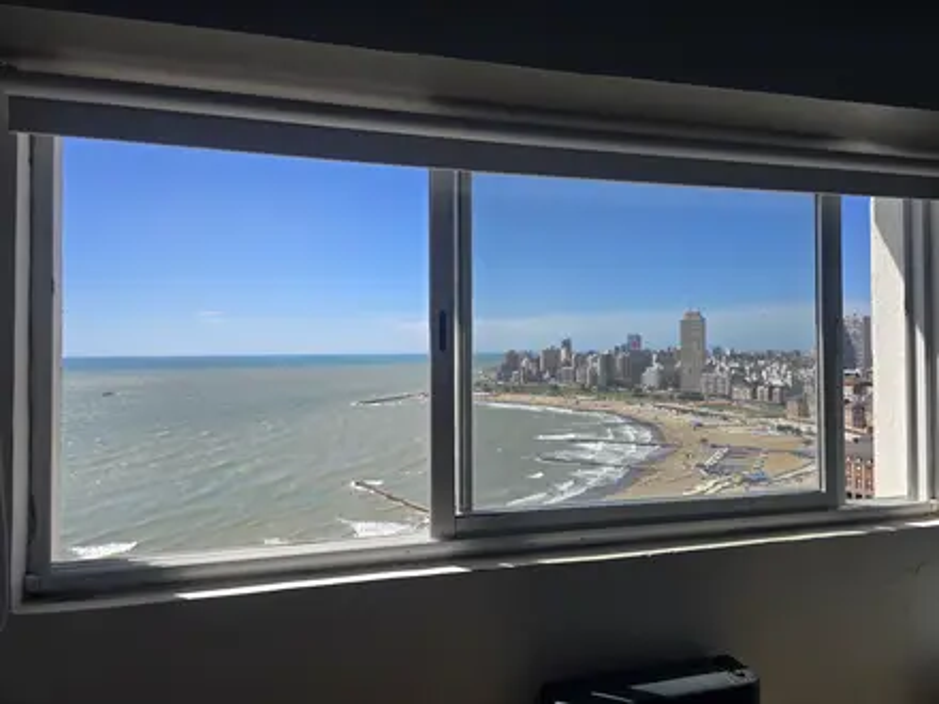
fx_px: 624
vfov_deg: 58.9
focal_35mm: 23
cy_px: 352
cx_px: 470
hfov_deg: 73.9
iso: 12
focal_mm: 6.3
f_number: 1.7
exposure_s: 1/636
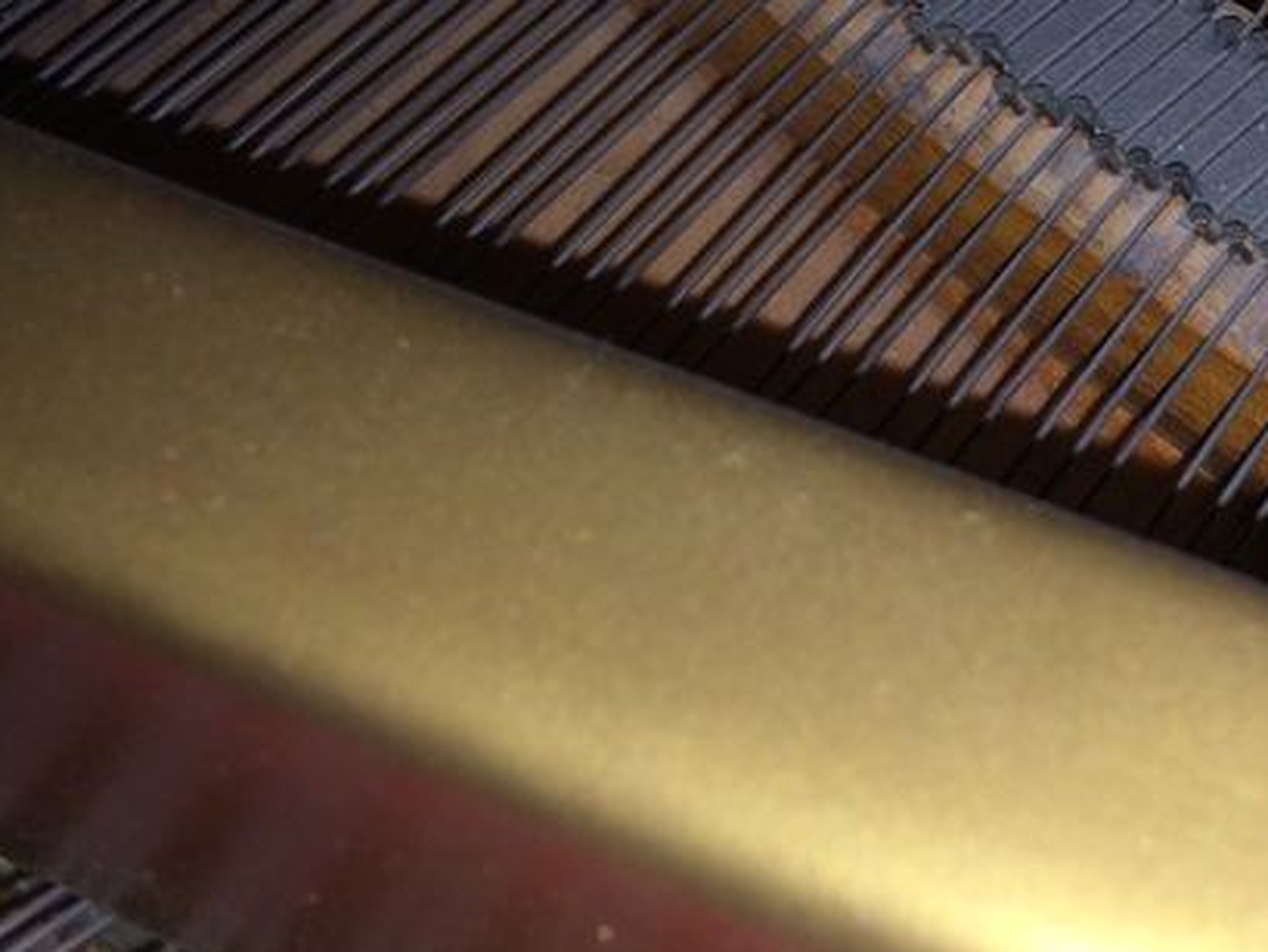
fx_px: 2418
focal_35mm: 66
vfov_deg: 21.8
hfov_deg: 27.2
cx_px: 1358
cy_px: 104
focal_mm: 4.12
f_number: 2.2
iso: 32
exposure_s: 1/48
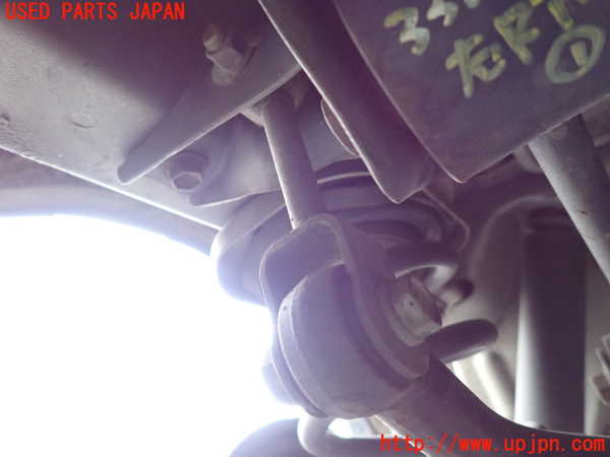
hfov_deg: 69.4
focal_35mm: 25
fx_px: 441
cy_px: 228
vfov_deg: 54.9
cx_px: 305
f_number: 2
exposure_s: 1/25
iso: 800
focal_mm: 4.5
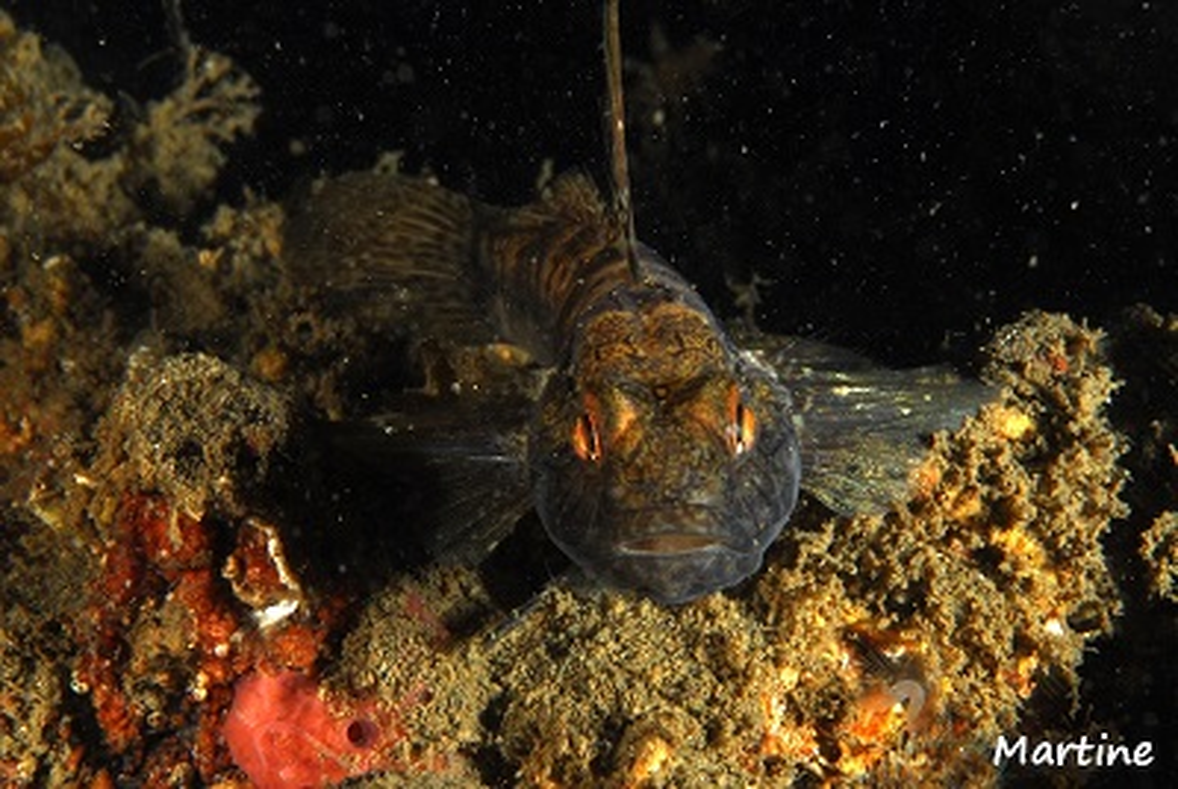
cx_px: 589
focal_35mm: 90
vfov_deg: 15.2
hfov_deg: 22.6
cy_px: 394
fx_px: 2949
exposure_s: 1/80
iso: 100
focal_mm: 60
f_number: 36
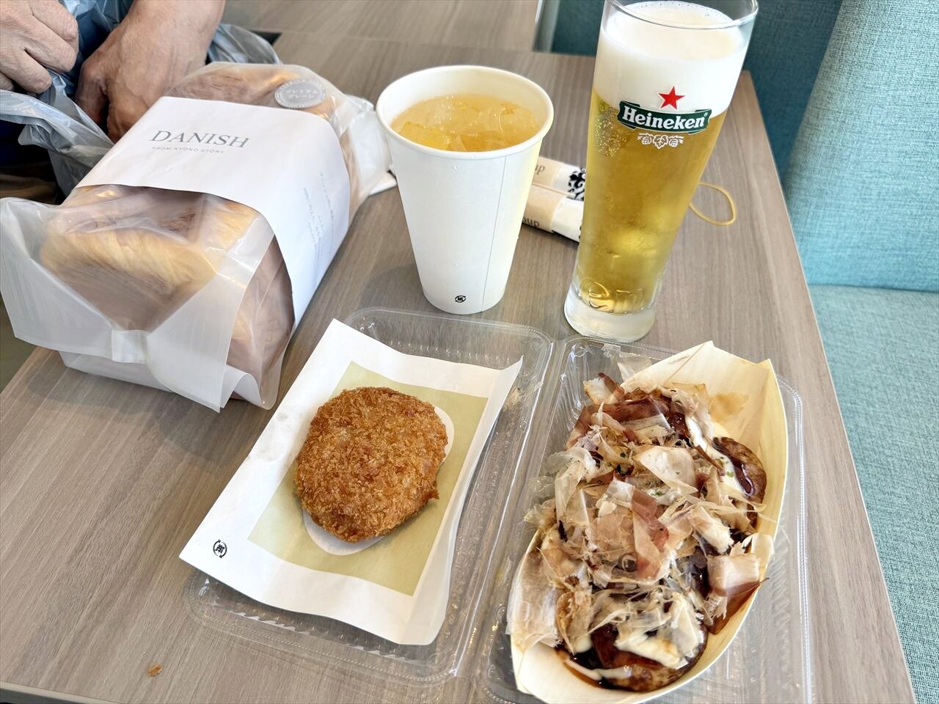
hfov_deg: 71.6
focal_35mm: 24
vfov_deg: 56.8
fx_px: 651
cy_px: 352
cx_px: 470
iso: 64
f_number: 1.8
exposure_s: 1/180
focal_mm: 6.8
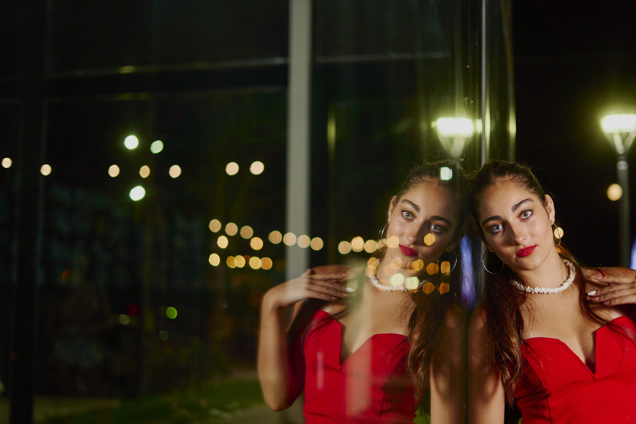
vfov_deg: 27.0
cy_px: 212
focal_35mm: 50
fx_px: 883
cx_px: 318
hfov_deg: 39.6
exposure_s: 1/250
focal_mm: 50
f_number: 1.8
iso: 200
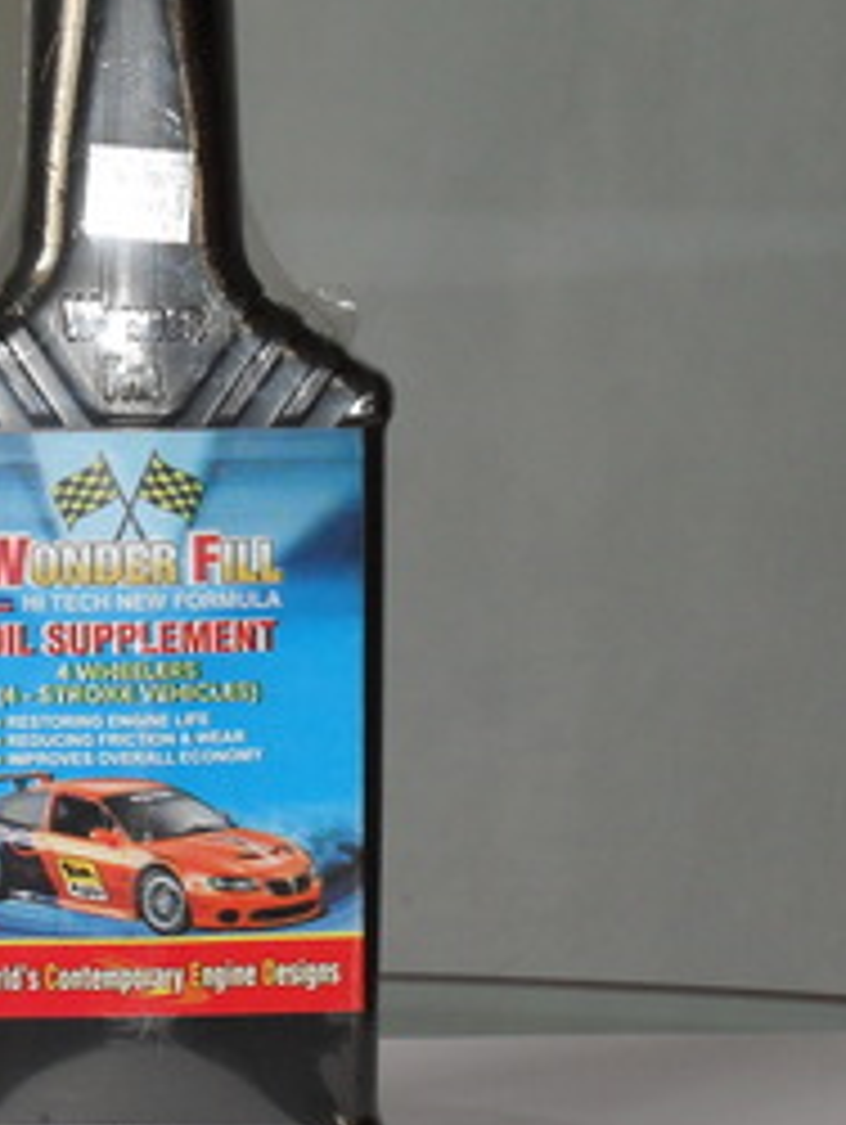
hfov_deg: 15.0
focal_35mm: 98
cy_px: 479
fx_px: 3188
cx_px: 112
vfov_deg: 20.0
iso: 200
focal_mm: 8.7
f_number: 3.9
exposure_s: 1/45
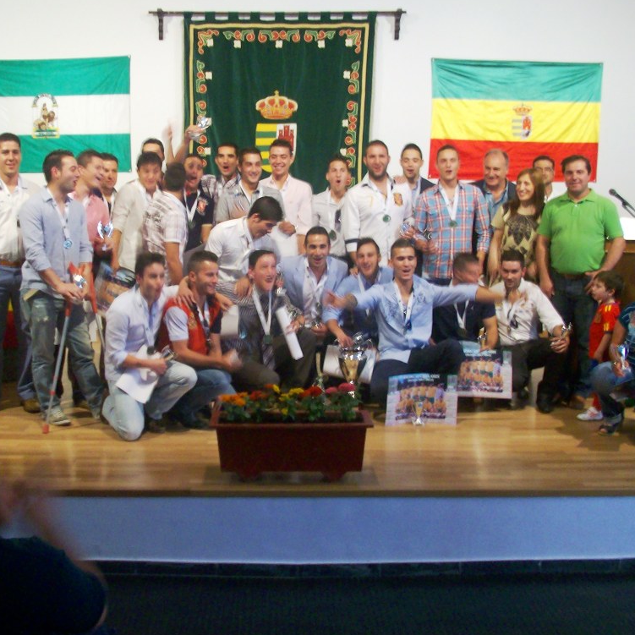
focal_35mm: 41
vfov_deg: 40.9
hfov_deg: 40.8
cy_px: 315
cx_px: 263
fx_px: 851
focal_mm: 5.7
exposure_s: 1/8.78
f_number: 2.8
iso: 160
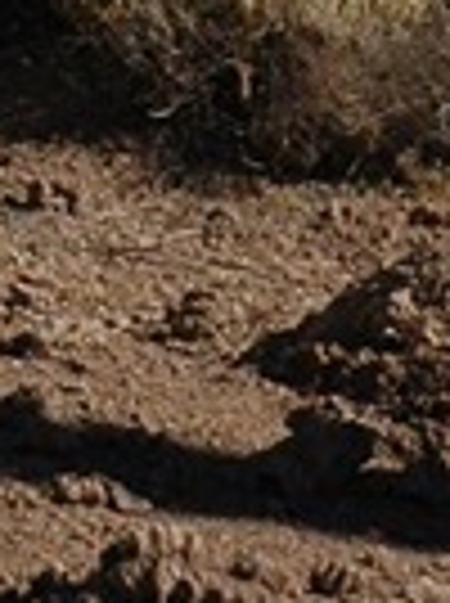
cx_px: -1006
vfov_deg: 3.9
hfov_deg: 3.0
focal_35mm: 486
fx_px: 8451
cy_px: -1692
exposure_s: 1/1500
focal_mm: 44
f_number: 5.6
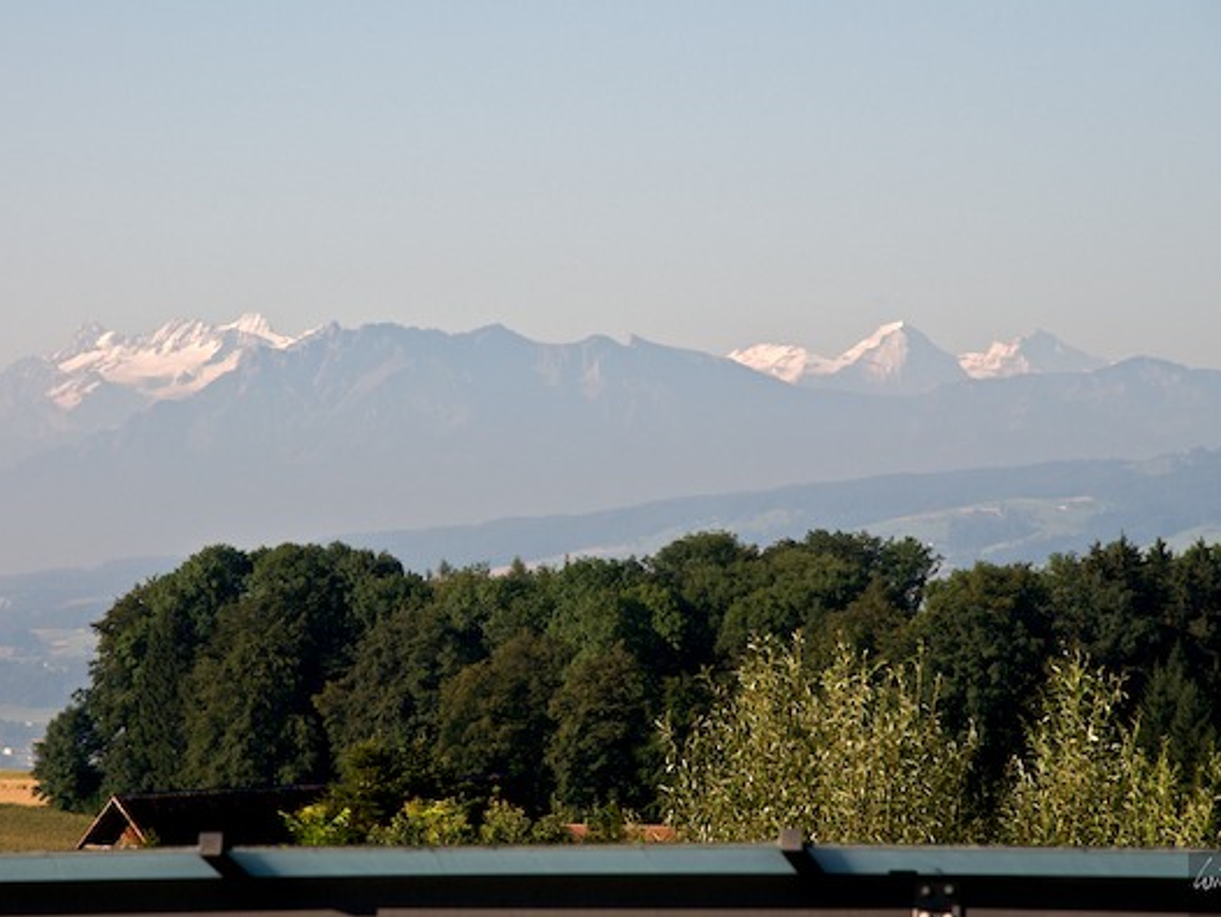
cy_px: 457
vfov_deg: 6.7
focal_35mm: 222
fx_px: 7818
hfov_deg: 8.9
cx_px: 555
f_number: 11
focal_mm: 135
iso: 320
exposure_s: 1/500
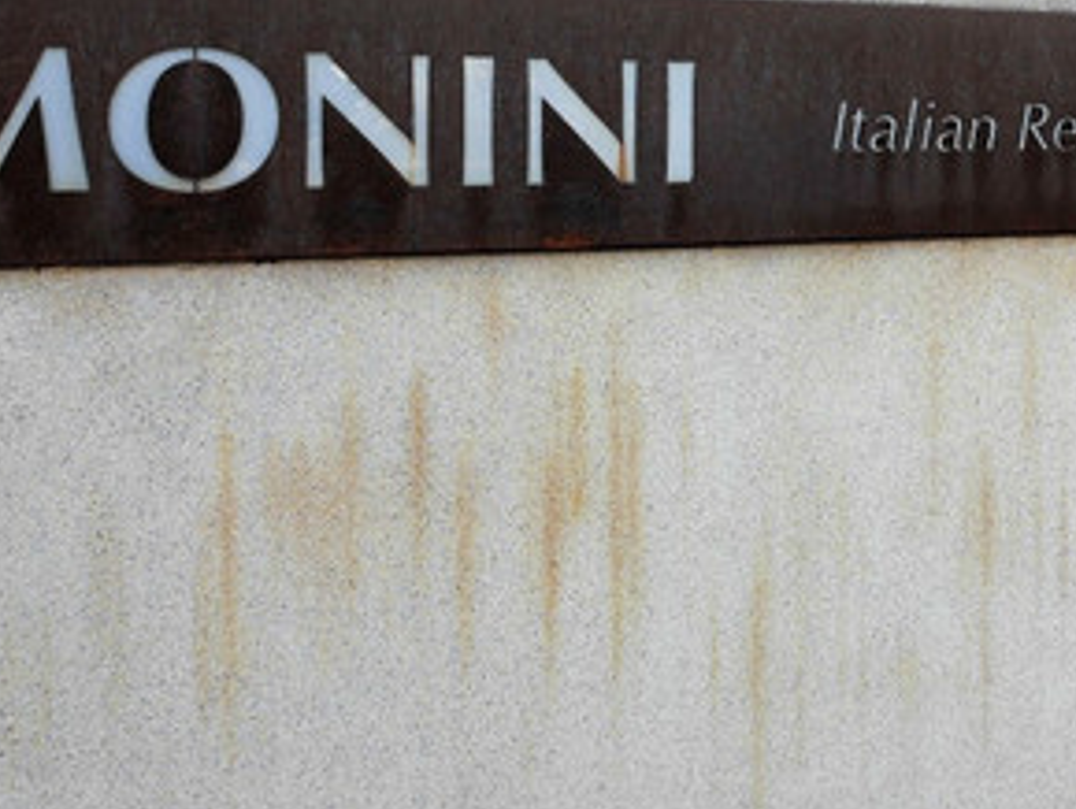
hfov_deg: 43.9
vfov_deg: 34.2
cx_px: 835
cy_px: 165
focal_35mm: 41
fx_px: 1275
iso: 200
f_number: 4.5
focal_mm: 7
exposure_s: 1/160
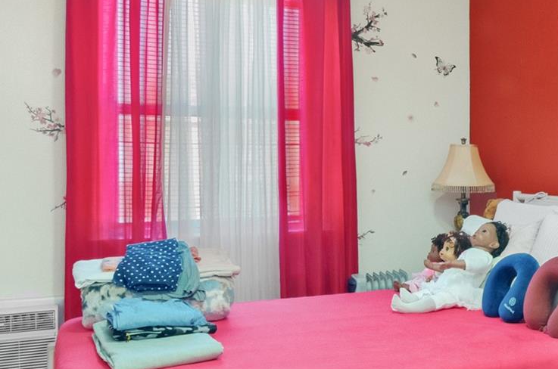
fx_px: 773
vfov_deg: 26.8
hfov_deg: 36.4
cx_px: 533
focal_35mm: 50
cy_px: 159
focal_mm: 12
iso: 800
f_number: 14
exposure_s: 4
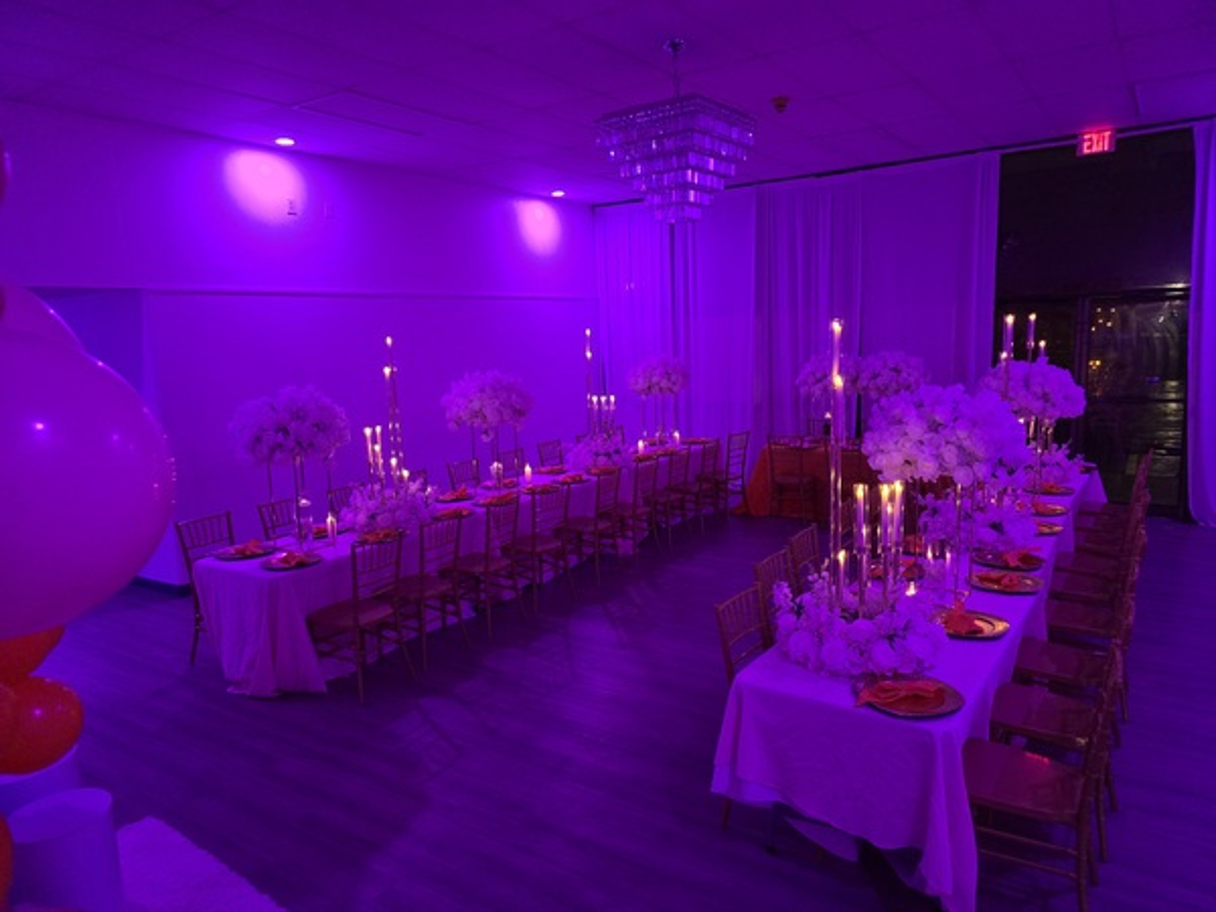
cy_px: 456
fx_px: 808
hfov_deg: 73.9
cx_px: 608
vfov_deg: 58.9
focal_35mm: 23
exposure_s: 1/60
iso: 1600
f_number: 1.7
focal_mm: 6.3
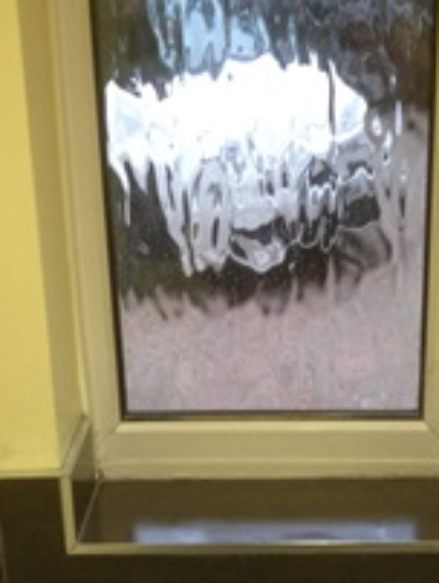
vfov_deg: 21.7
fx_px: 1468
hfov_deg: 17.0
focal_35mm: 87
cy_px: 584
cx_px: 220
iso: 160
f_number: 2.4
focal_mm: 4.12
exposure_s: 1/20
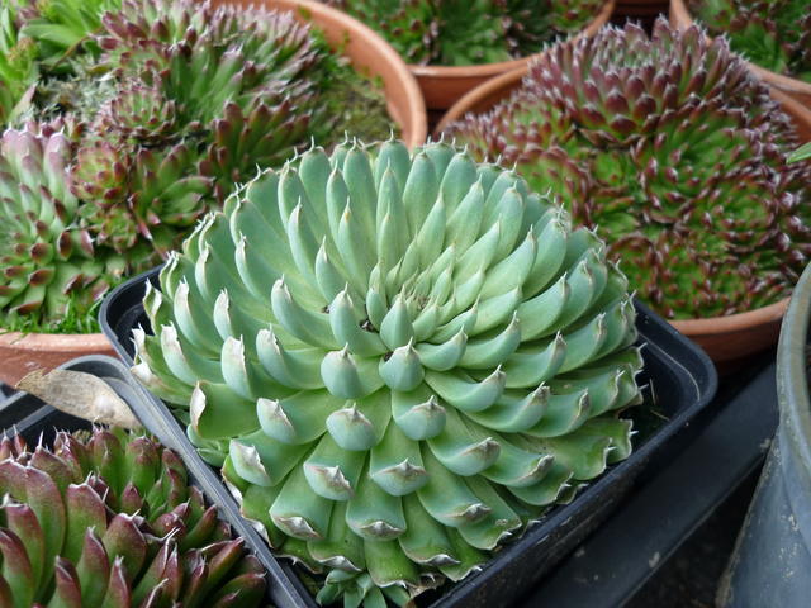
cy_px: 304
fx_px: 773
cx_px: 406
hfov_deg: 55.4
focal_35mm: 33
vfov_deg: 42.9
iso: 80
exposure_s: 1/100
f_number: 2.8
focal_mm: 5.5
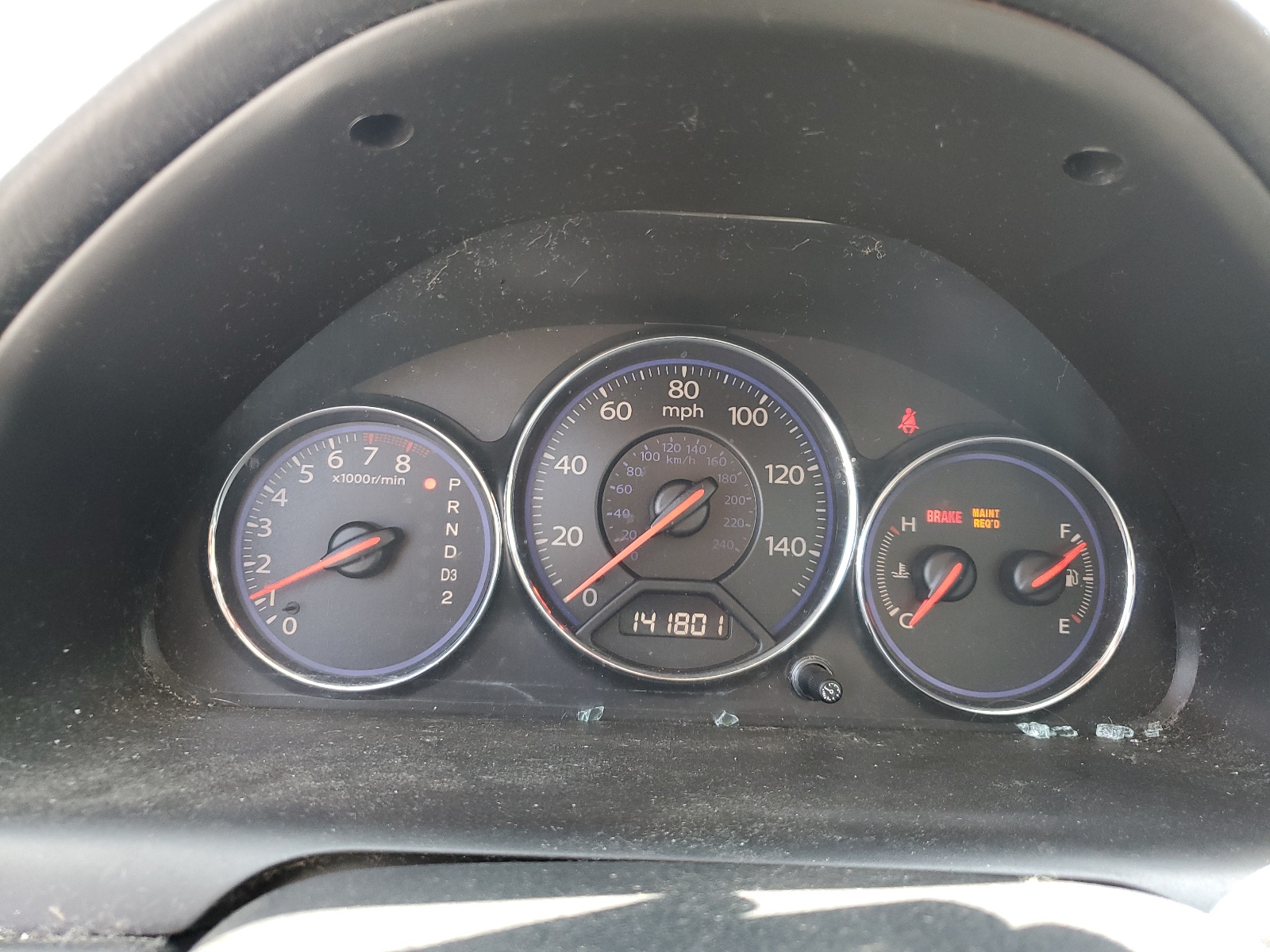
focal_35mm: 26
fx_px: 954
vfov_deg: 53.1
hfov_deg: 67.3
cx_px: 635
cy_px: 476
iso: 89
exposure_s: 1/120
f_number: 1.5
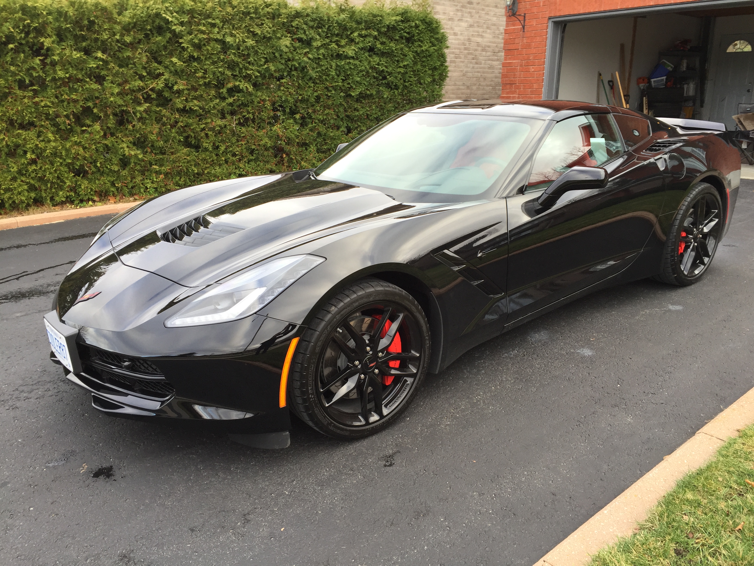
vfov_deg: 48.2
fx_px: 632
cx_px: 377
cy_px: 283
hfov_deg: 61.7
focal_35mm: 29
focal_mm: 4.15
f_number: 2.2
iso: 32
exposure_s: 1/129
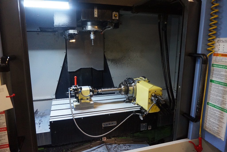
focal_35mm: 26
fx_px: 161
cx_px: 114
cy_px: 76
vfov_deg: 50.4
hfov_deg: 70.4
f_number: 3.5
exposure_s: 1/160
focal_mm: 17
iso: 2500
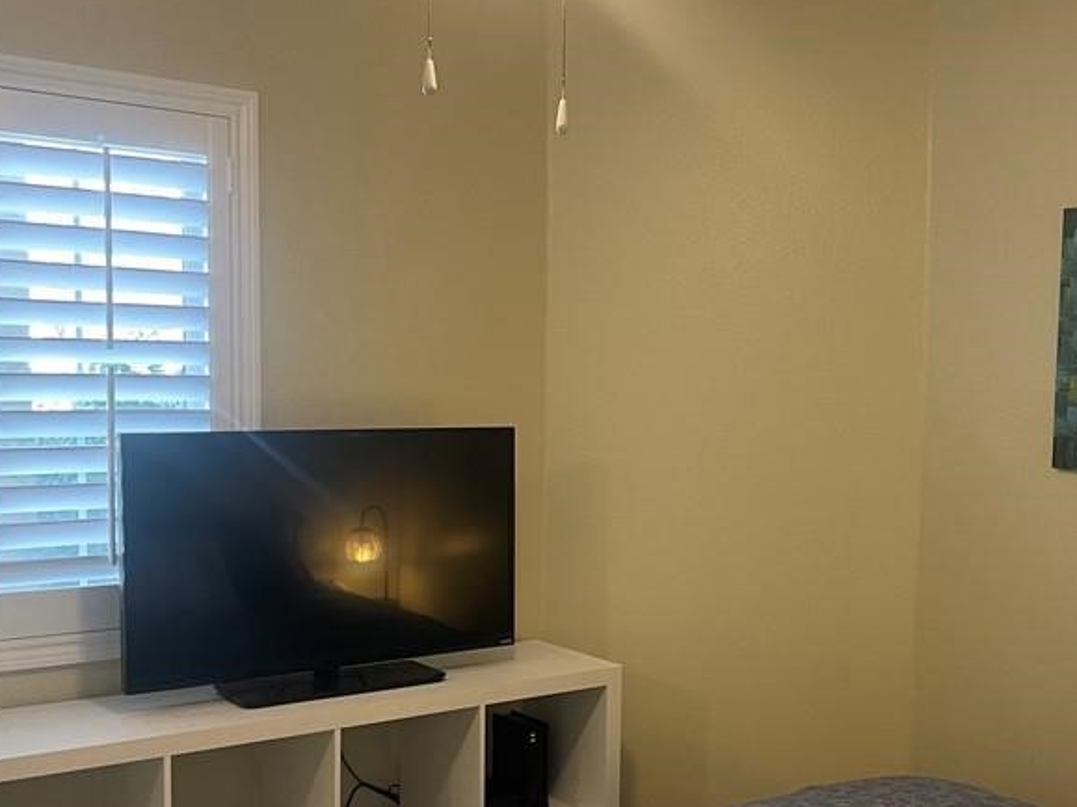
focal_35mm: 46
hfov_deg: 40.7
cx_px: 731
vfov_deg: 31.4
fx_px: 1431
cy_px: 482
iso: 160
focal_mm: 4.2
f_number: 1.6
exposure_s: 1/60
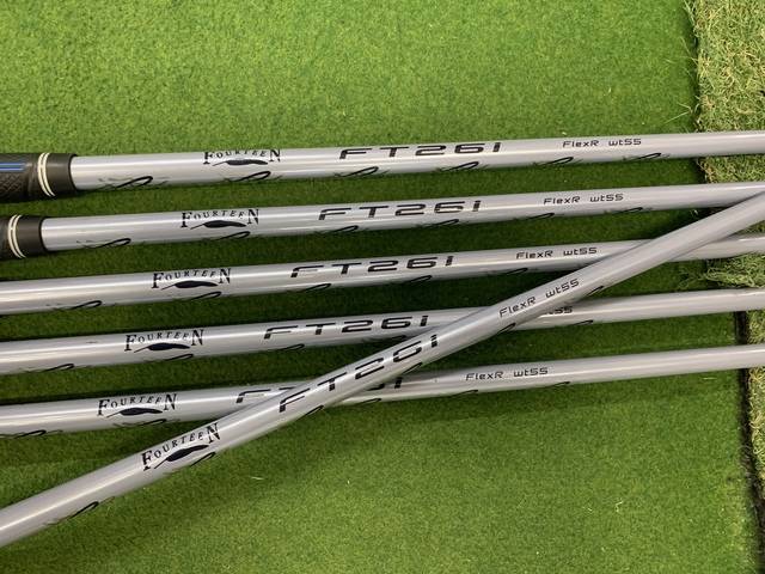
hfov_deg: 67.3
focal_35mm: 26
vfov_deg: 53.1
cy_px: 287
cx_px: 382
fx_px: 575
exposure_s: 1/60
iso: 250
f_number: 1.8
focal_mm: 4.25
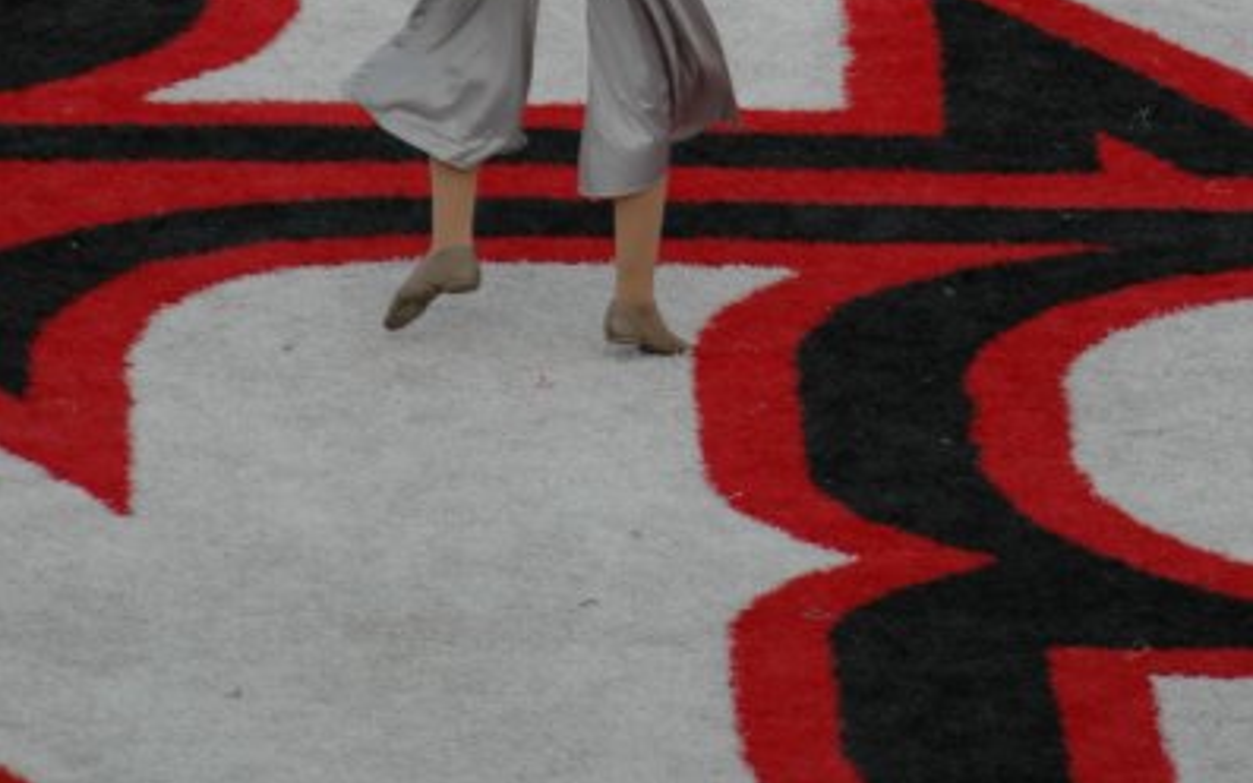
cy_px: -85
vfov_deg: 1.4
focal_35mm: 924
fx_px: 31549
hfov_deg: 2.3
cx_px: 626
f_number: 5.6
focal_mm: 400
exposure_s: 1/640
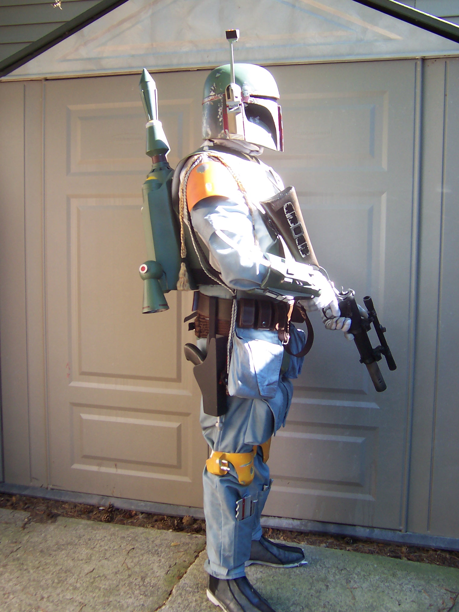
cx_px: 230
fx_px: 636
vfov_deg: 51.4
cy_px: 306
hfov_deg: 39.7
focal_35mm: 36
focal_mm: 5.6
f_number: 3.4
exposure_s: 1/90
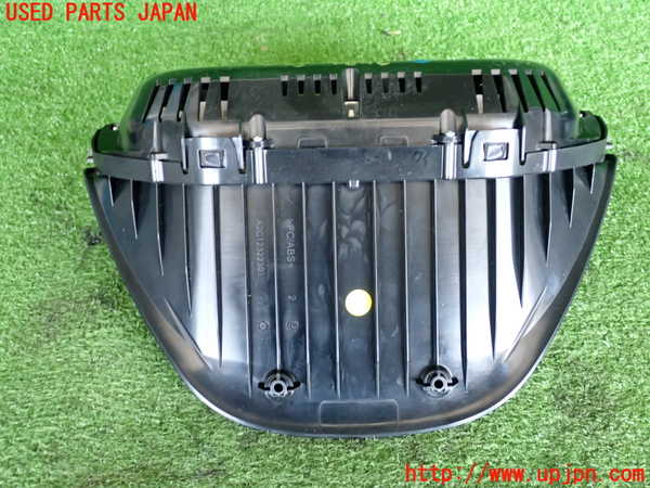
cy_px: 244
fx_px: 714
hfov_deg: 49.0
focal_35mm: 38
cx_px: 325
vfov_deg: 37.7
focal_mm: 6.83
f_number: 2.7
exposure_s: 1/40
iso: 320
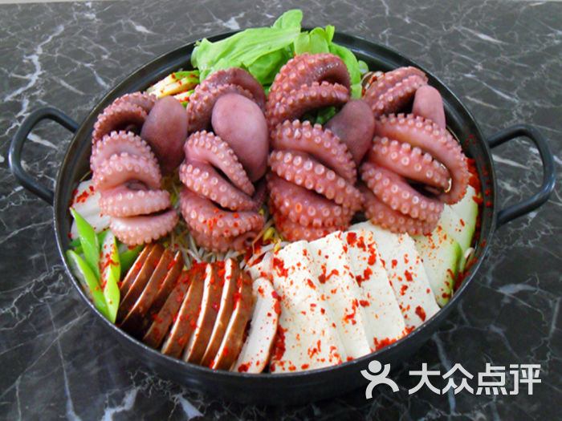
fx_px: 568
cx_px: 281
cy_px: 210
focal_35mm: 35
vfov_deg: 40.7
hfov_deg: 52.6
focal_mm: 6.3
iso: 400
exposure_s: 1/30
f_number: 3.6
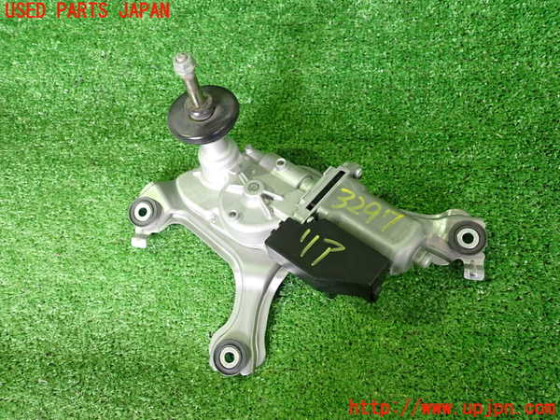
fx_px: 485
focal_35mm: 30
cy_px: 210
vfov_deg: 46.8
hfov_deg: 60.0
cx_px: 280
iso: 500
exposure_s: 1/30
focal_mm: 5.4
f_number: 2.3
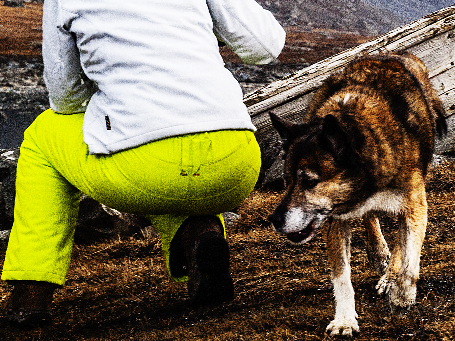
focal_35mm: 190
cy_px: 14
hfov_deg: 10.3
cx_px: 476
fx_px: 2498
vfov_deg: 7.8
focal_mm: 36
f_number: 5
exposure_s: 1/250
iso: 200
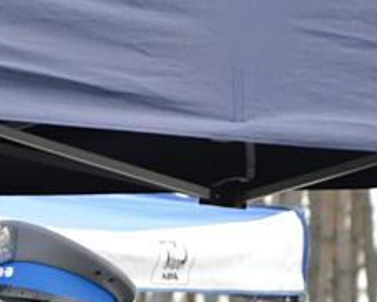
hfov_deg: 3.5
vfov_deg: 2.8
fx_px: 6173
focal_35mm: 553
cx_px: 45
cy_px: 442
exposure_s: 1/160
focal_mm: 105
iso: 1600
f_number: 8
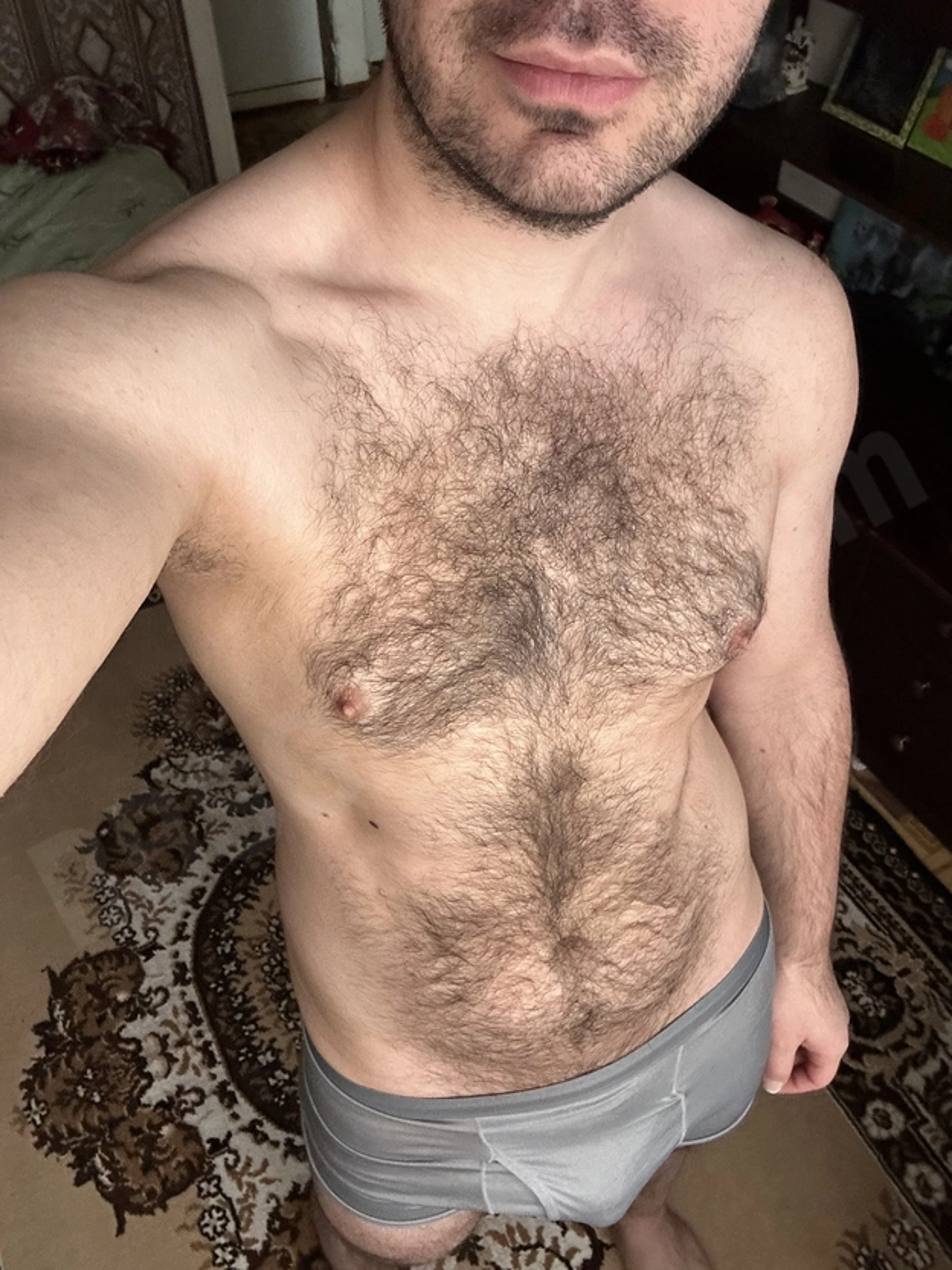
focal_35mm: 30
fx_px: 1100
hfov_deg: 46.8
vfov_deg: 60.0
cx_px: 476
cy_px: 635
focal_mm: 2.69
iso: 400
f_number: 1.9
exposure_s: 1/34
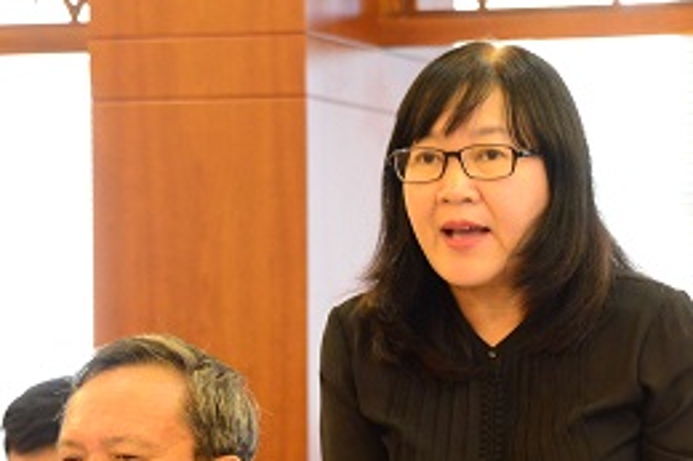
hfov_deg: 7.7
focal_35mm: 268
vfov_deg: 5.1
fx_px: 5156
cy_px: 360
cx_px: 541
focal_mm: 116
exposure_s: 1/30
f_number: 6.3
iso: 4000
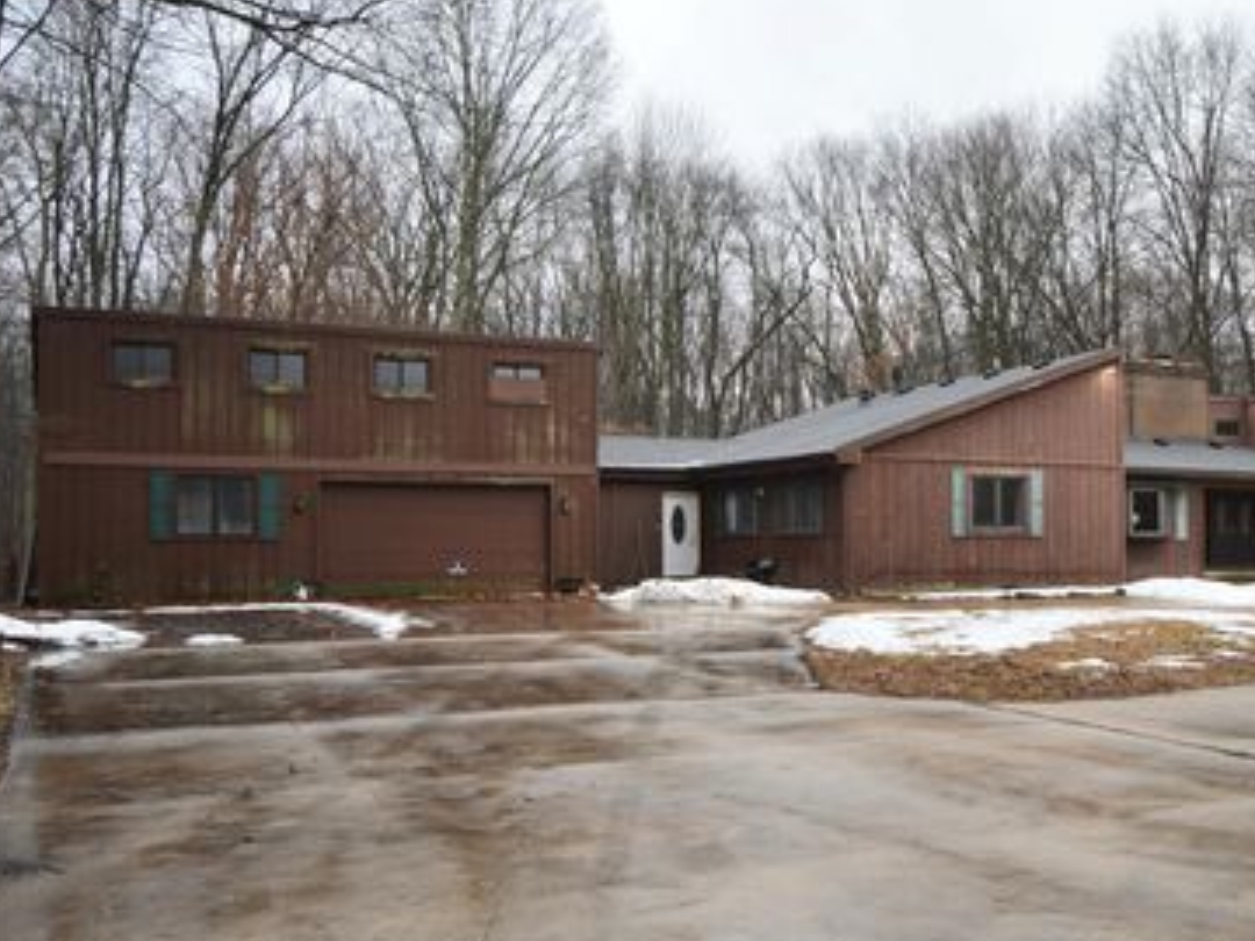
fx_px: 1305
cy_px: 540
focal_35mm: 36
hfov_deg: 50.3
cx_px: 854
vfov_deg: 39.6
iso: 160
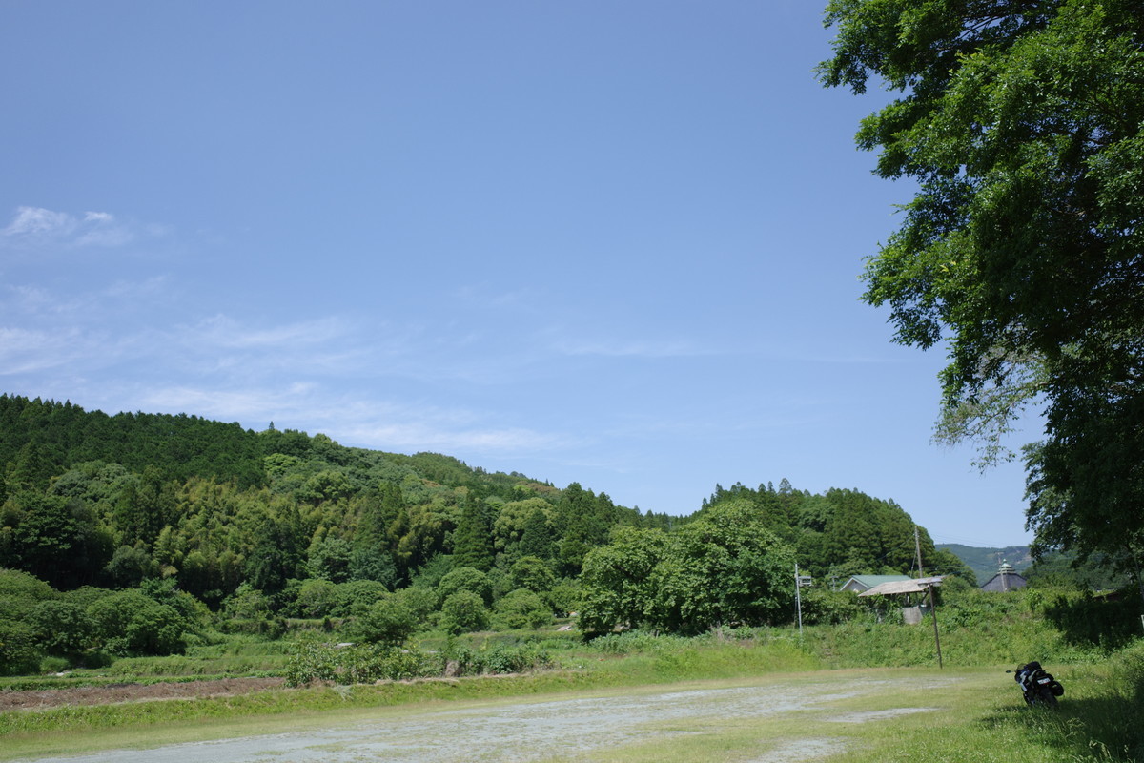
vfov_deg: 46.4
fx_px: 890
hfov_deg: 65.5
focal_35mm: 28
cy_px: 382
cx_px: 572
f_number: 5
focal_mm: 18.3
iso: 100
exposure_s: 1/400
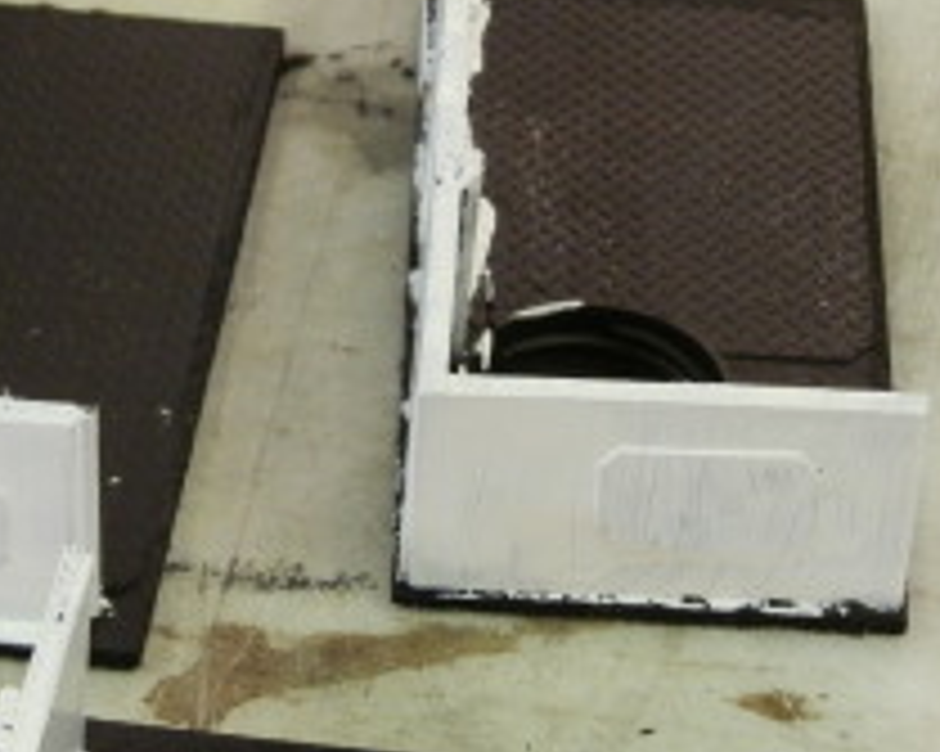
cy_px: 257
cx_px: 144
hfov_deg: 12.5
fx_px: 4255
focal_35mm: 153
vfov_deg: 10.1
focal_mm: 10.99
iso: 200
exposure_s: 1/15
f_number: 3.7
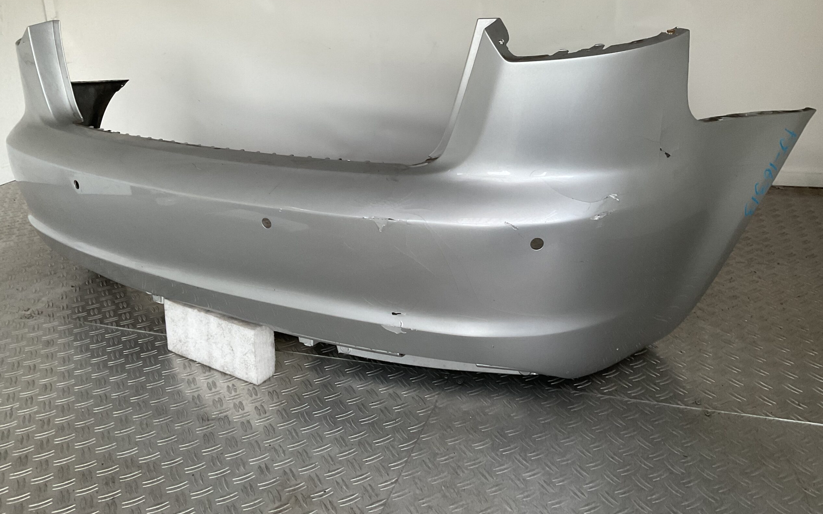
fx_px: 695
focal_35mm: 31
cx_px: 410
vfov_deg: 40.4
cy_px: 208
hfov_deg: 61.2
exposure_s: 1/60
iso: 125
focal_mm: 3
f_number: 1.8
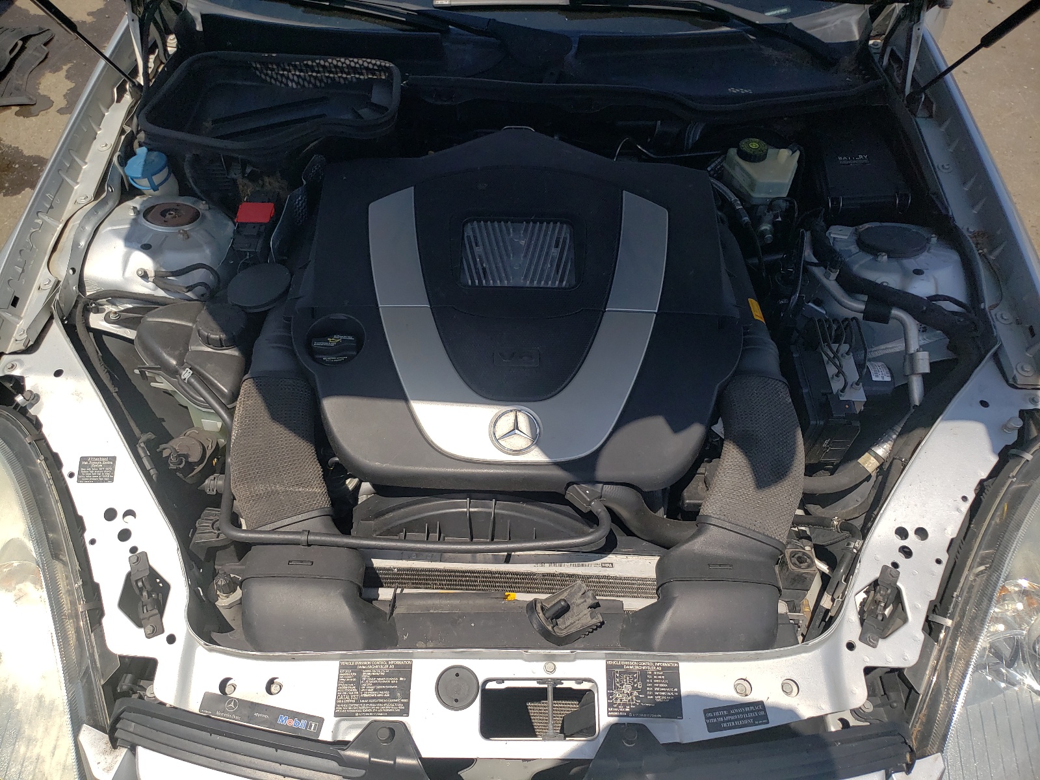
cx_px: 520
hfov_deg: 67.3
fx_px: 781
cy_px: 390
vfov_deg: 53.1
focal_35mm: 26
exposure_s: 1/5000
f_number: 1.5
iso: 50
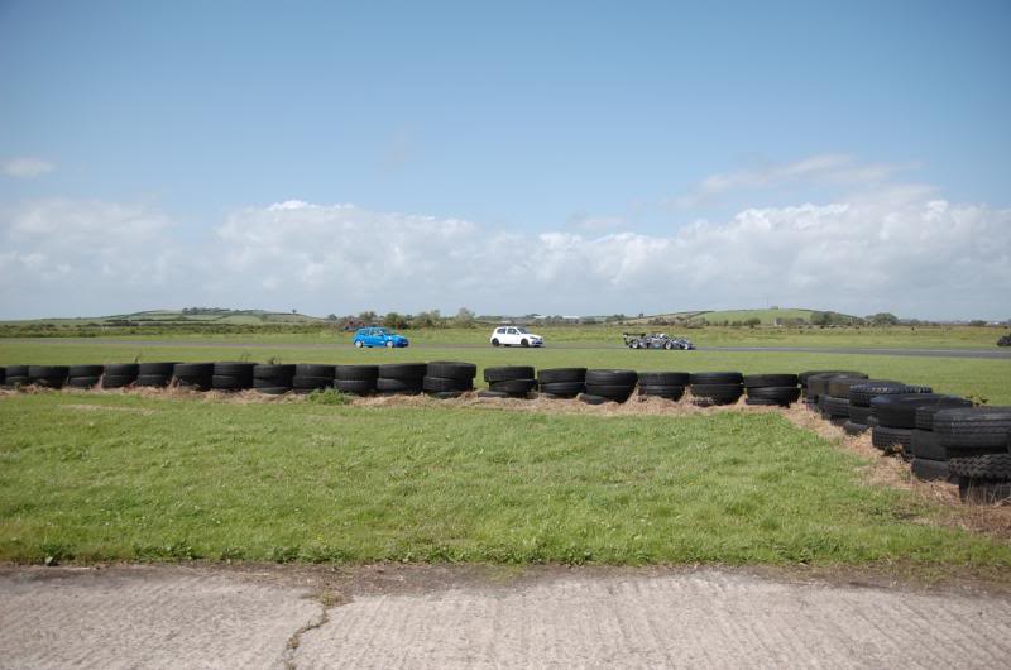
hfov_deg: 62.0
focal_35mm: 30
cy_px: 335
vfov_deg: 43.4
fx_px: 841
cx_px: 506
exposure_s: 1/2000
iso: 200
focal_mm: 20
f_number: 3.5
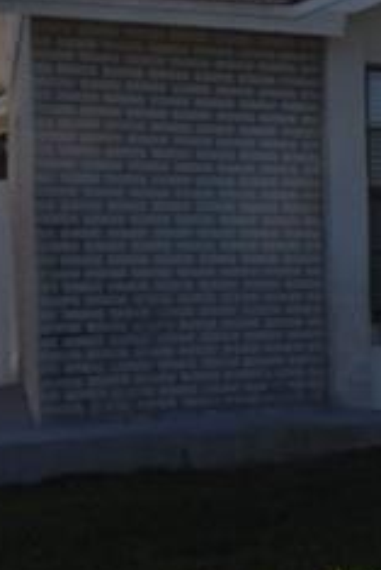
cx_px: 1361
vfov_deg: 20.0
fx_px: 1617
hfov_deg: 8.9
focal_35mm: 102
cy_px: 344
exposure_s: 1/200
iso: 100
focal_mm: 10
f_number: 13
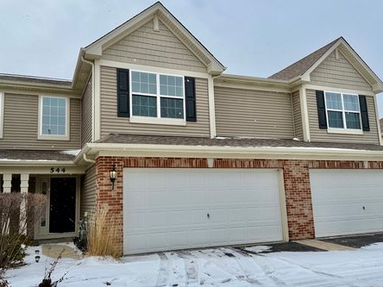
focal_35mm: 27
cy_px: 150
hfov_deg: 65.2
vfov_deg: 51.3
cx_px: 175
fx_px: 299
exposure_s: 1/2801
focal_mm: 6.76
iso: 80
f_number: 1.78
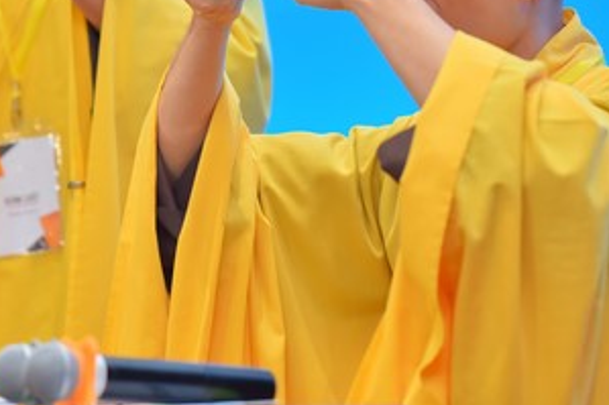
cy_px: 3
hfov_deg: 5.6
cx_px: 257
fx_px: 6239
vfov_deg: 3.7
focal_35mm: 369
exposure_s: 1/200
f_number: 2.8
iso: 800
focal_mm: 170
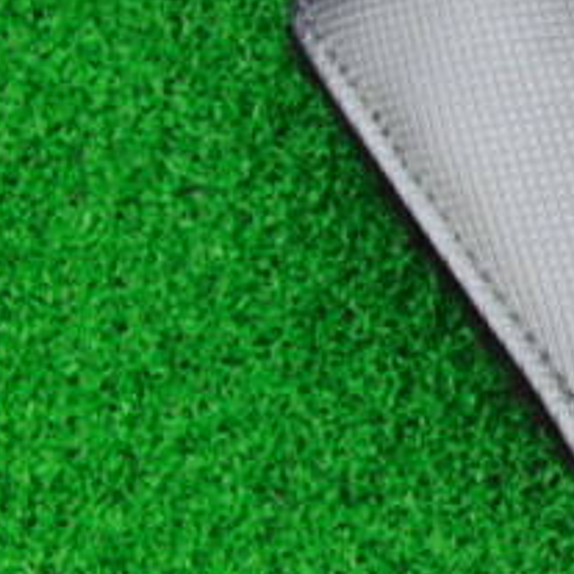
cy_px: 61
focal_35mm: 101
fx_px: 1895
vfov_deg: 17.0
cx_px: 851
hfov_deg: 15.9
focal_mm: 6.42
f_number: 3.6
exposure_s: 1/30
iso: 400
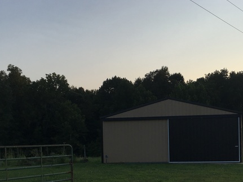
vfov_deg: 27.3
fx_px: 365
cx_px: 186
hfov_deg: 35.9
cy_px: 154
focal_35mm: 52
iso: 25
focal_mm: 4.15
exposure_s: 1/810
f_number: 2.2
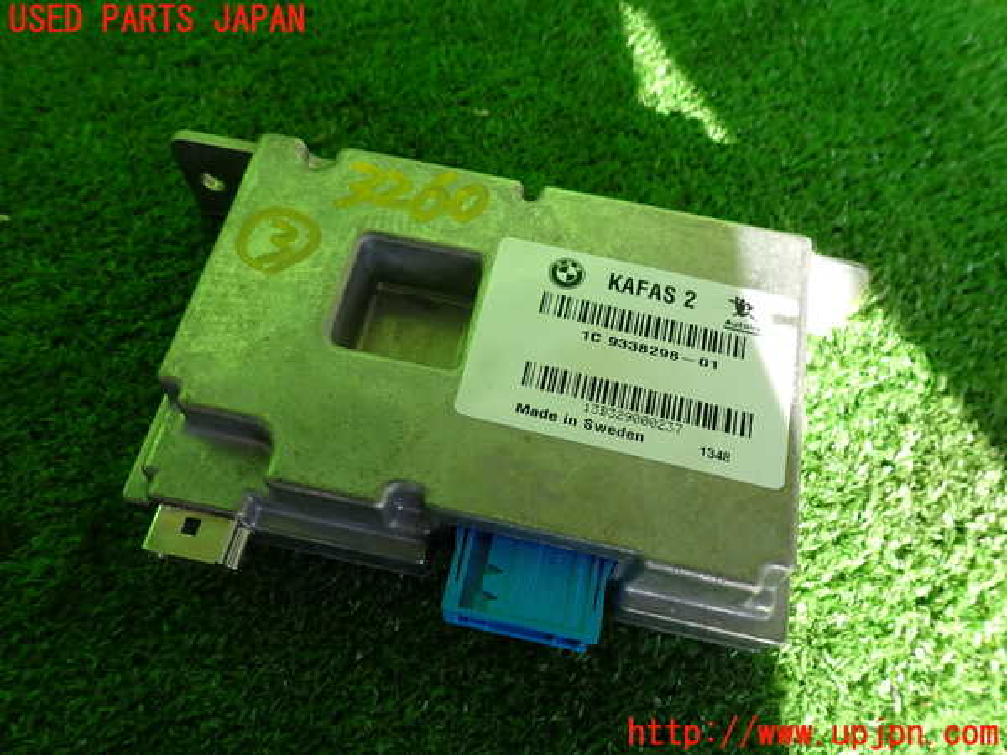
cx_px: 504
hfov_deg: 69.4
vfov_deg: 54.9
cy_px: 378
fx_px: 727
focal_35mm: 25
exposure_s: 1/200
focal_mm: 4.5
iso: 100
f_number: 2.8
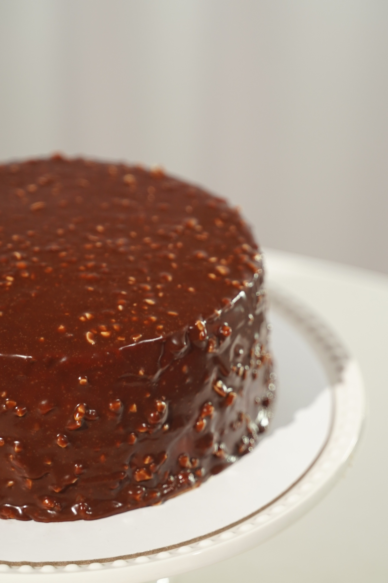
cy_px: 292
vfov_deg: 18.3
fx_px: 1811
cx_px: 194
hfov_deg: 12.2
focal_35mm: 112
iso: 640
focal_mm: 75
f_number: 2.8
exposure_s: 1/200
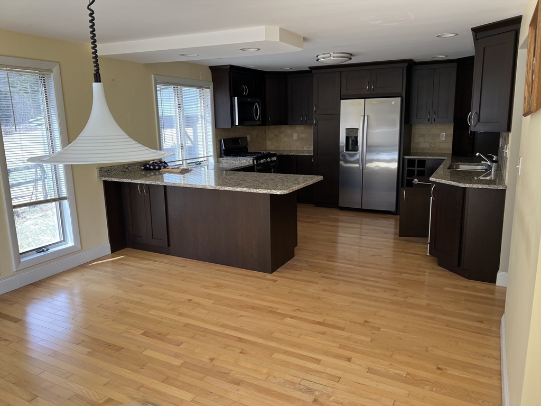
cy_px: 203
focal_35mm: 26
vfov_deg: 53.1
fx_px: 406
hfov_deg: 67.3
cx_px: 270
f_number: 1.5
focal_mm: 5.7
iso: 40
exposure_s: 1/139
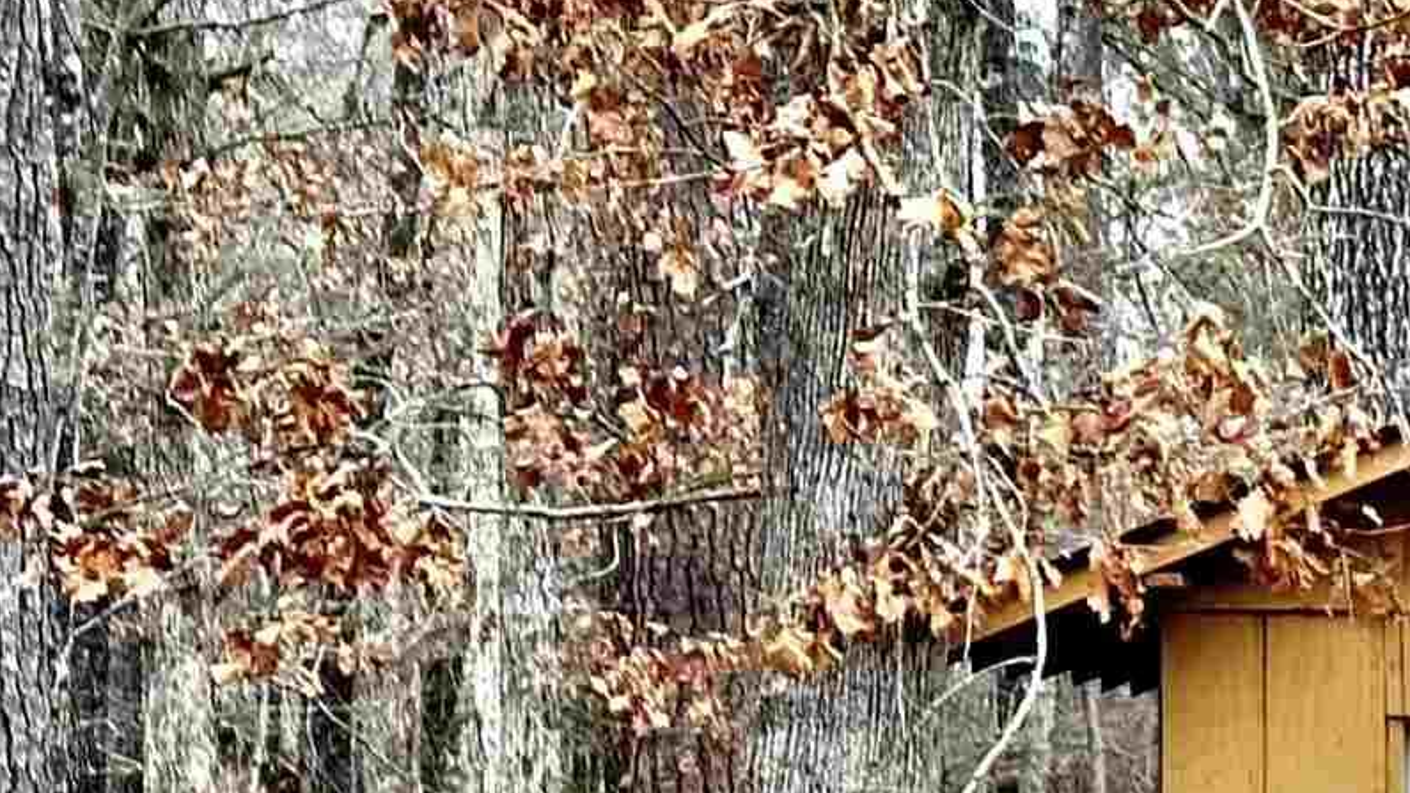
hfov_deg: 10.0
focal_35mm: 202
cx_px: 2691
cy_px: 1068
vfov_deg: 6.0
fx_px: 7552
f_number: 1.78
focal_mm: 6.86
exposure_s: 1/227
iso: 64
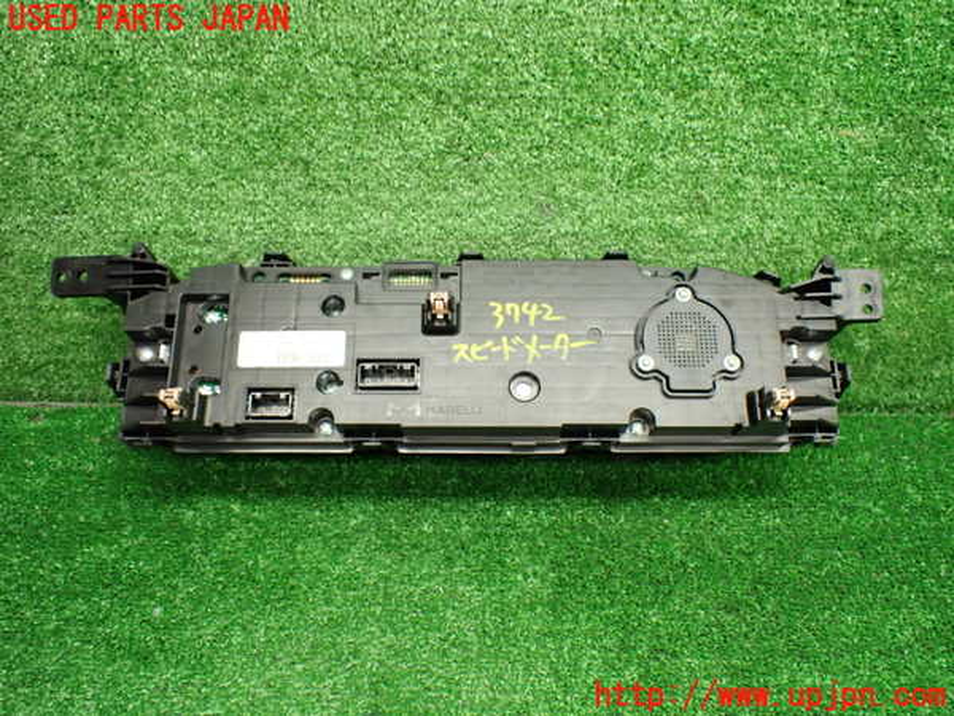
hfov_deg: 60.0
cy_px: 358
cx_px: 477
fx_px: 827
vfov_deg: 46.8
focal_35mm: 30
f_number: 2.3
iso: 800
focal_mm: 5.4
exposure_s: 1/100
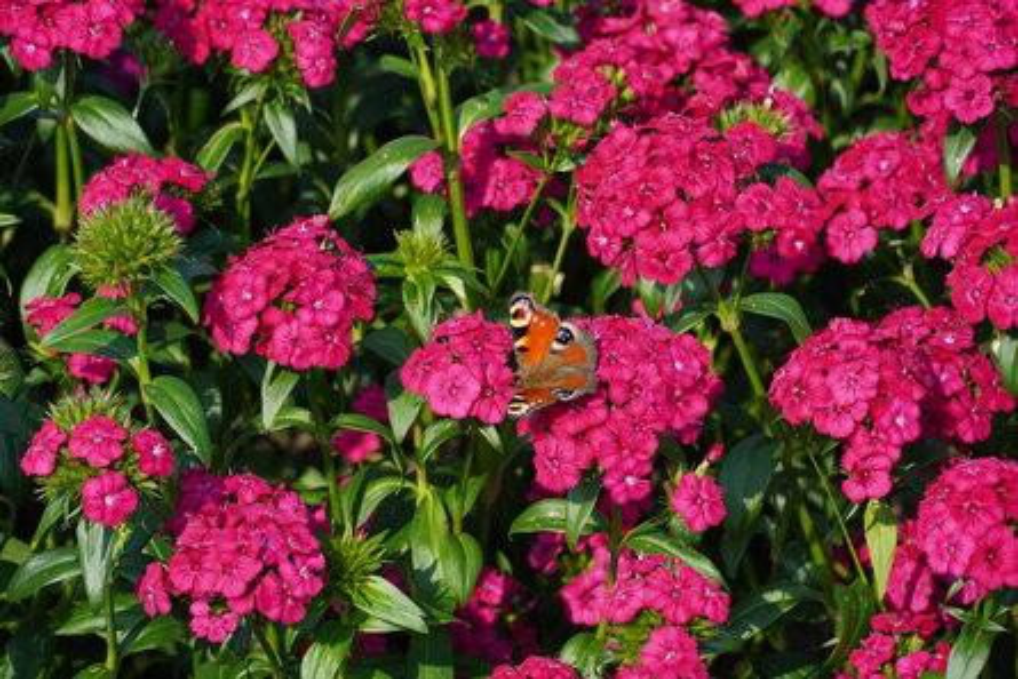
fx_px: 5728
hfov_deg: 10.2
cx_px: 509
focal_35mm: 202
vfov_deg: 6.8
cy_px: 340
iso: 1000
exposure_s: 1/1250
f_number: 8
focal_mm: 135
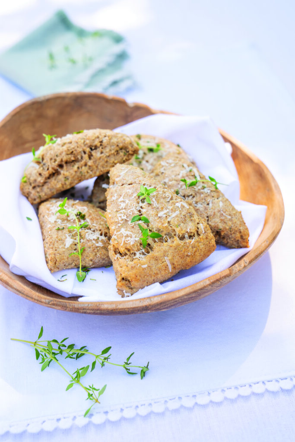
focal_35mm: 46
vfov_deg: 42.7
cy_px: 221
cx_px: 148
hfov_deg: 29.3
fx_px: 565
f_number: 5
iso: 100
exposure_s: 1/100
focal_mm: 46
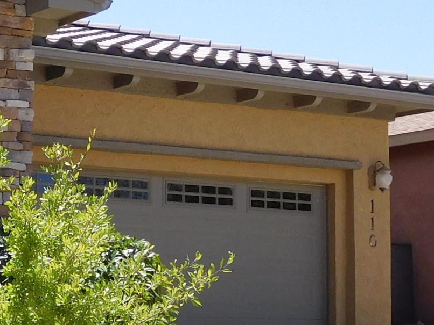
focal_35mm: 93
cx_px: -141
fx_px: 1166
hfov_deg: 19.4
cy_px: 250
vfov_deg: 15.8
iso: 125
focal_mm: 4.5
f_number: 3.4
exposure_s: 1/800
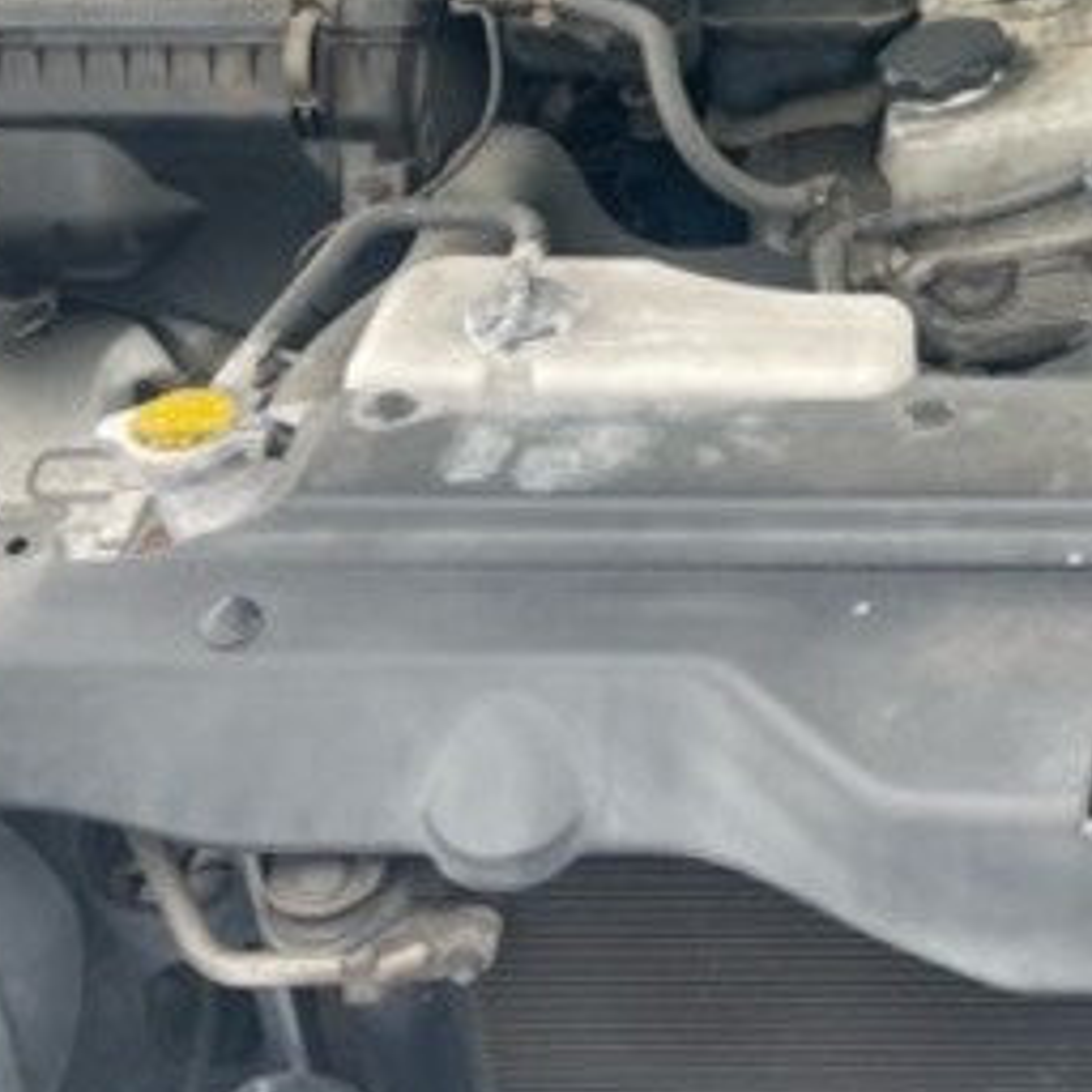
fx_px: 2463
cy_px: -64
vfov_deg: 23.7
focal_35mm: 69
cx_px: 1233
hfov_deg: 23.3
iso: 40
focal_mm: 5.1
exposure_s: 1/121
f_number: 1.6
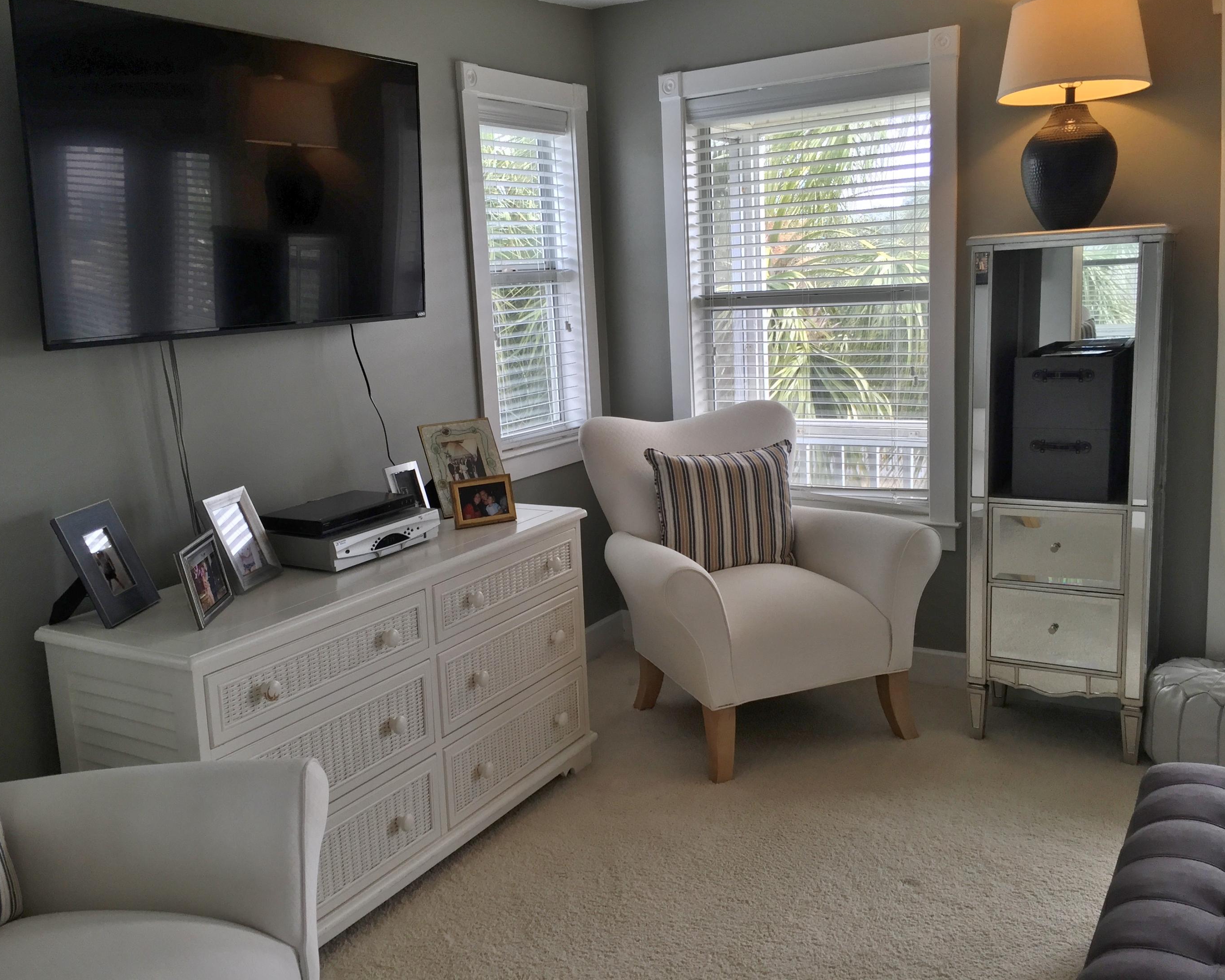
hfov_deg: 57.1
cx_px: 568
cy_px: 489
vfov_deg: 47.1
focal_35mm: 31
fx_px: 1124
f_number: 2.2
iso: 50
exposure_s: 1/120
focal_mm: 4.15
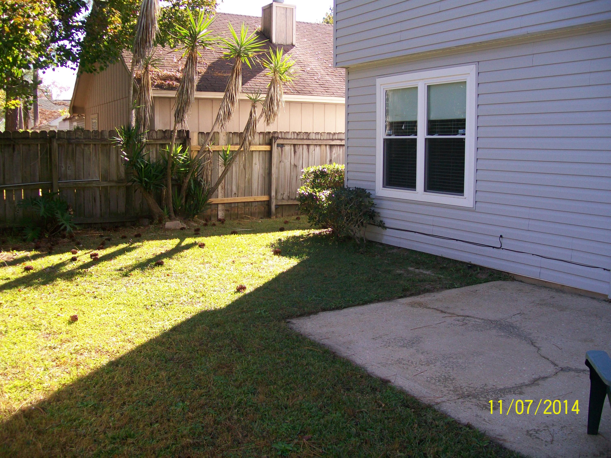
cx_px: 306
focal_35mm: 34
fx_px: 600
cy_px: 229
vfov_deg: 41.8
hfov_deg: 54.0
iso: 64
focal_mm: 6.1
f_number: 2.7
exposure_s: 1/250
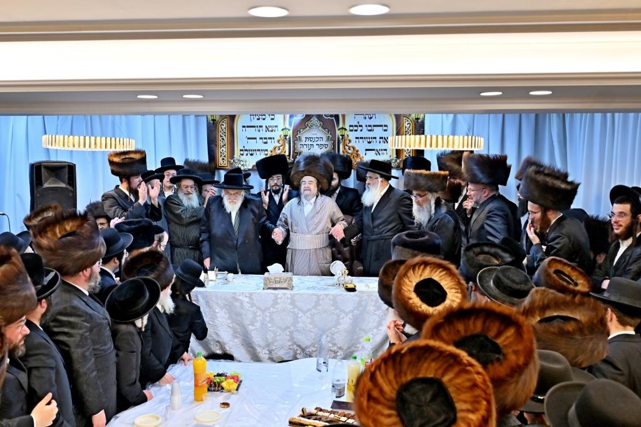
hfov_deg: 53.1
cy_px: 214
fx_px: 641
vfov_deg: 36.8
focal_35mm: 36
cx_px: 320
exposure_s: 1/250
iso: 640
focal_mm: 24
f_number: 4
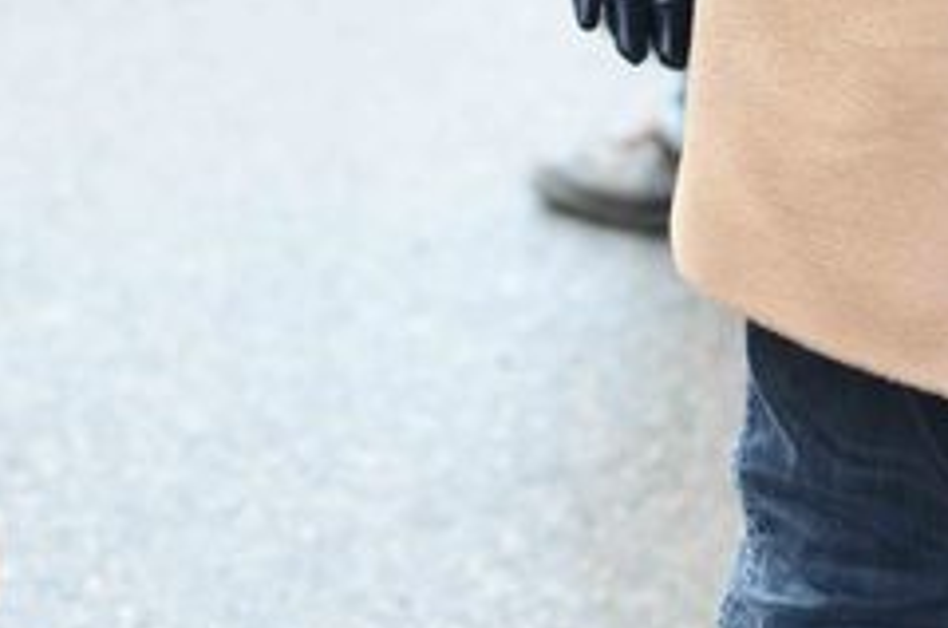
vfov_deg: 7.8
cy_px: 83
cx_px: 304
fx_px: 4590
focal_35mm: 175
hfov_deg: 11.8
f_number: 1.8
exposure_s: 1/400
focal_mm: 35
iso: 250
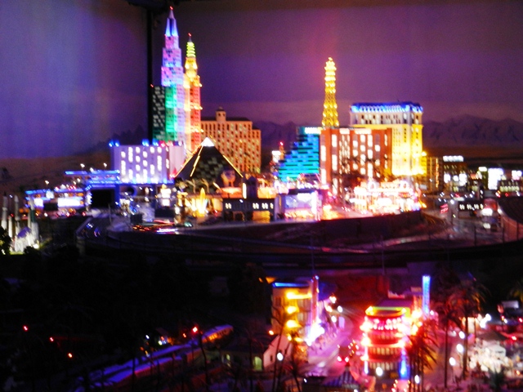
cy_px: 196
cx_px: 262
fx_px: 1027
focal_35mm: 68
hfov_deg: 28.6
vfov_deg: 21.6
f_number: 4.6
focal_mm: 12.3
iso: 400
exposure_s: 1/2
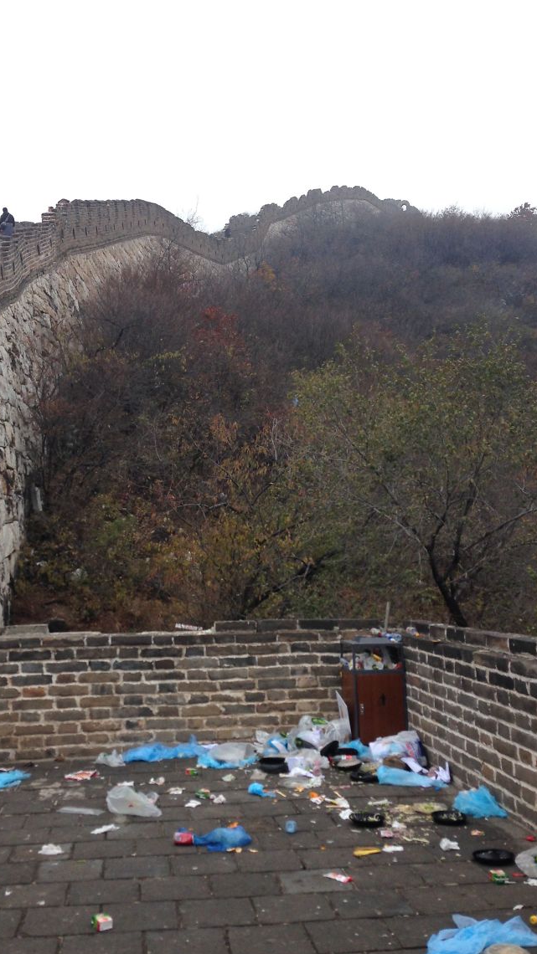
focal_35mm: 37
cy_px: 475
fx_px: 937
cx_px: 198
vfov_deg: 54.0
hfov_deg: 31.8
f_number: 2.4
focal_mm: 4.12
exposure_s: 1/695
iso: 50
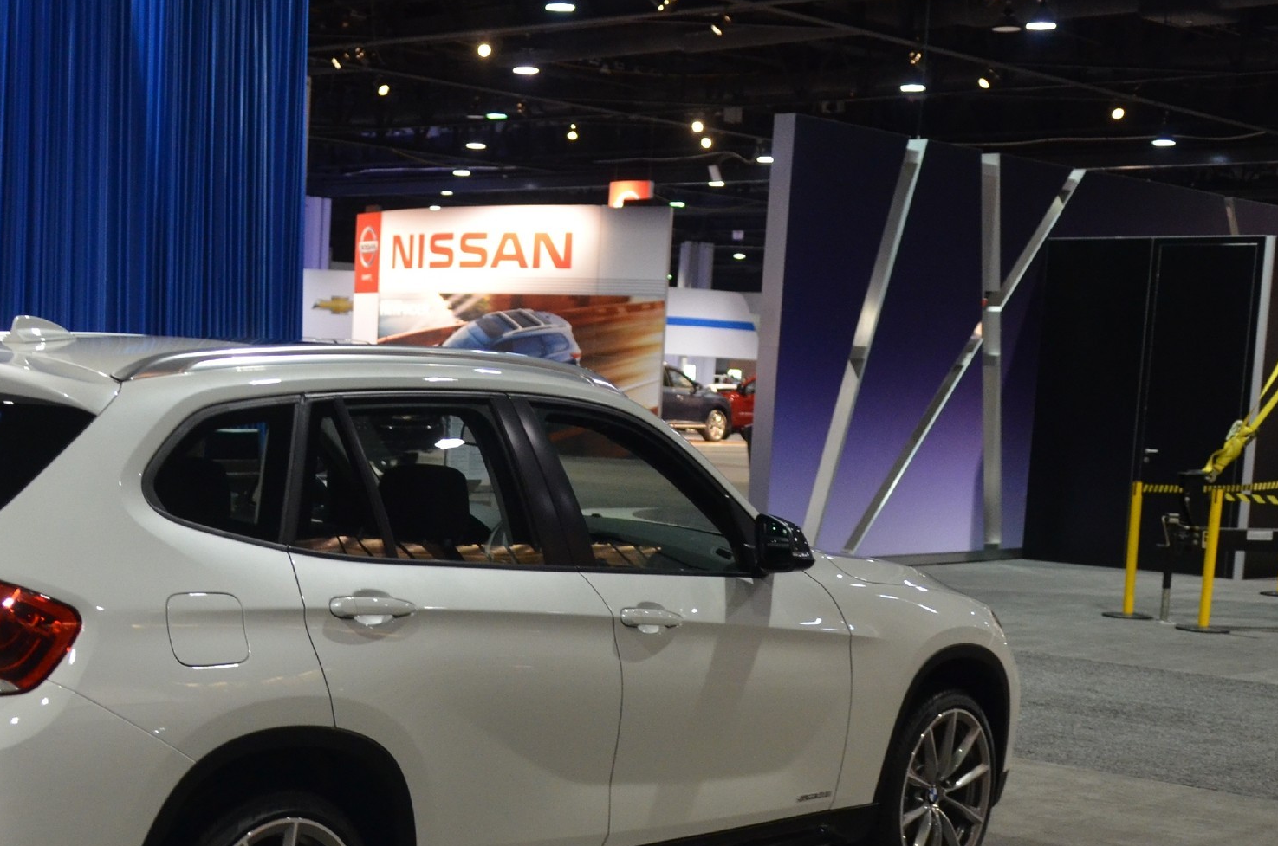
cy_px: 626
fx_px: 2161
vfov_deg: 22.0
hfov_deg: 32.4
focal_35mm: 61
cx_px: 326
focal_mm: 24
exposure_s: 1/50
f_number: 2.8
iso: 1600
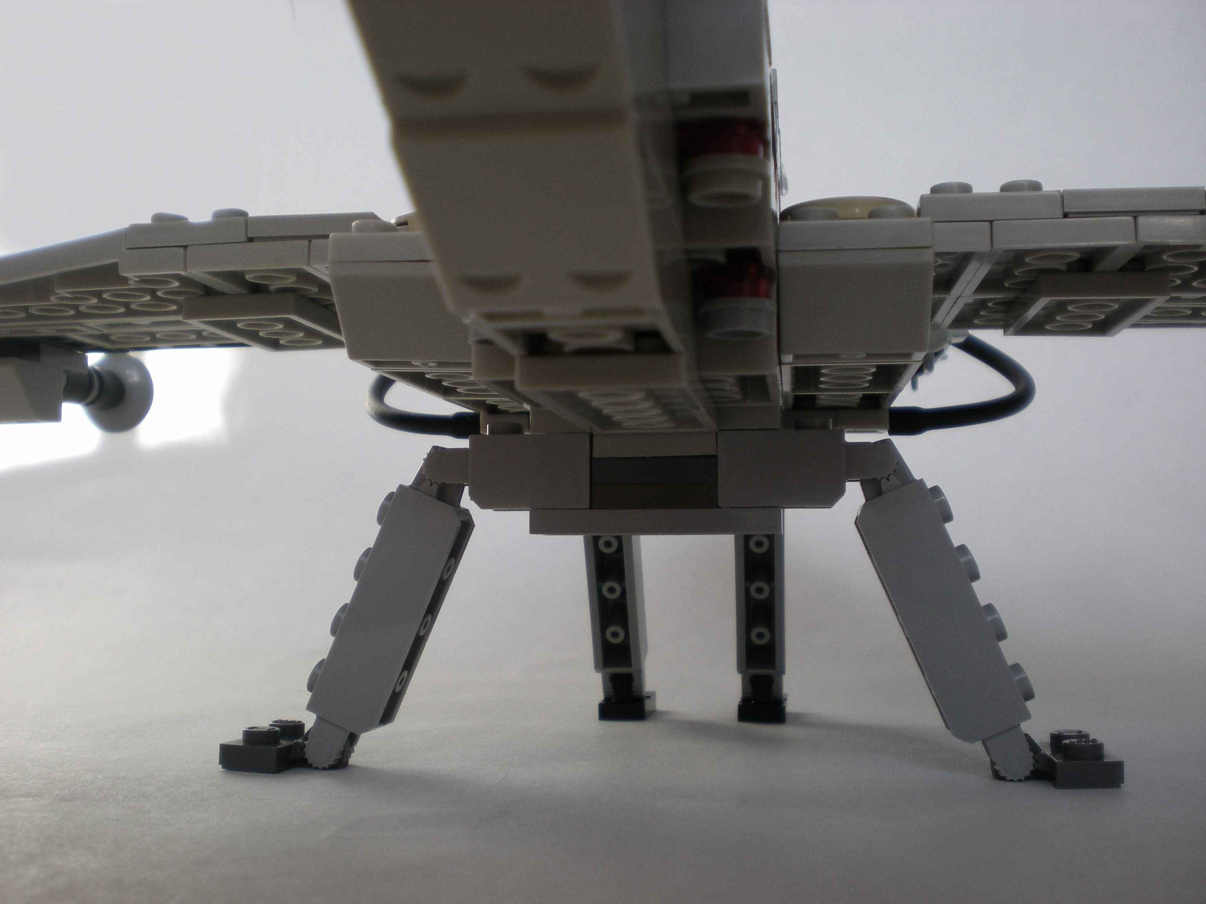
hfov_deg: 49.0
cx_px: 603
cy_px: 452
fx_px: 1324
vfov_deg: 37.7
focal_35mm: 38
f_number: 3.1
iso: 50
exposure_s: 1/108
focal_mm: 6.3
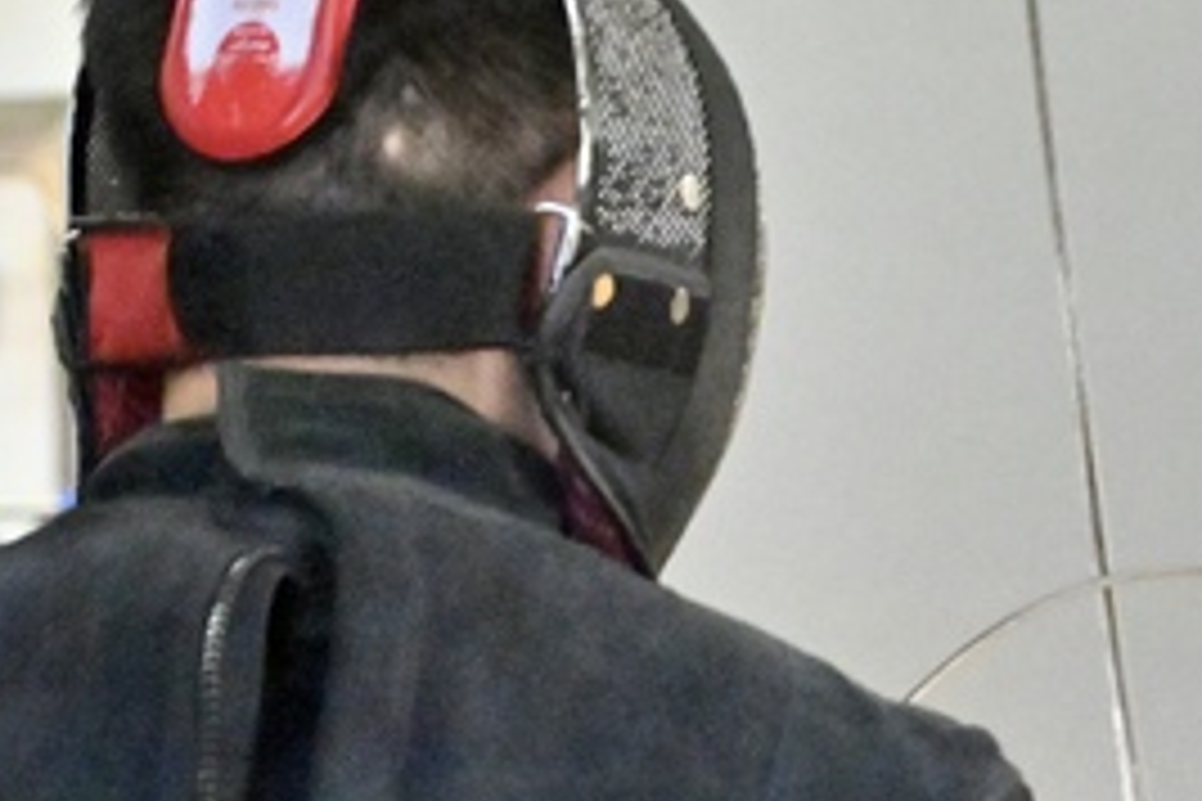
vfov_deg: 5.1
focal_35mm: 265
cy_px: 1480
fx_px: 8847
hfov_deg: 7.7
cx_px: 1558
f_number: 4
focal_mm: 59
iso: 5000
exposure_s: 1/400
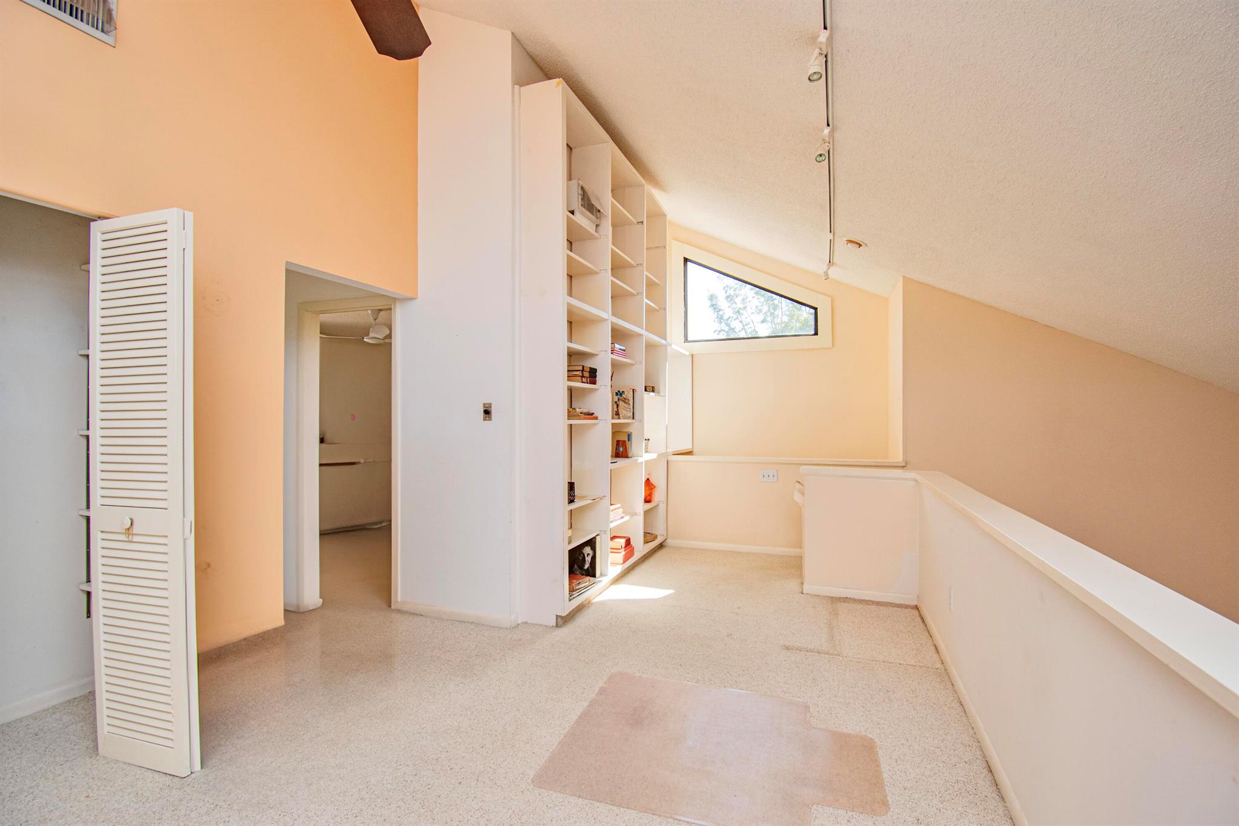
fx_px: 516
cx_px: 620
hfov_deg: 100.4
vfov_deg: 77.3
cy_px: 413
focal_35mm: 15
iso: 400
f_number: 5.6
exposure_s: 1/125
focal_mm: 10
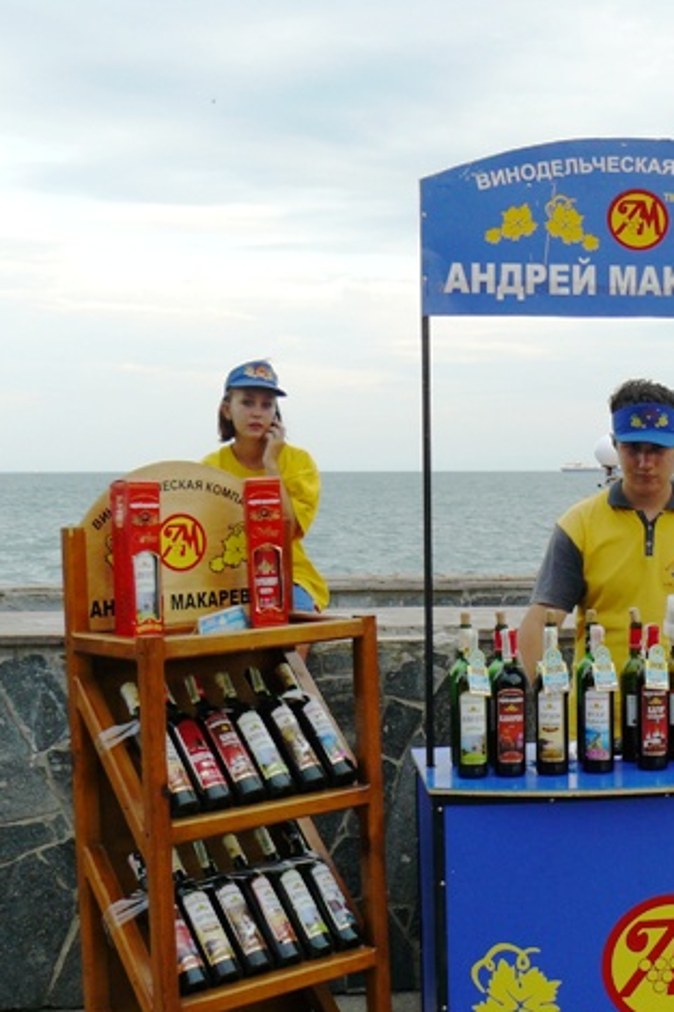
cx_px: 594
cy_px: 504
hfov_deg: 25.7
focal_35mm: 51
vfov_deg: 38.9
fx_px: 1433
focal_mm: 6
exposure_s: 1/125
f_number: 3.6
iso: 100
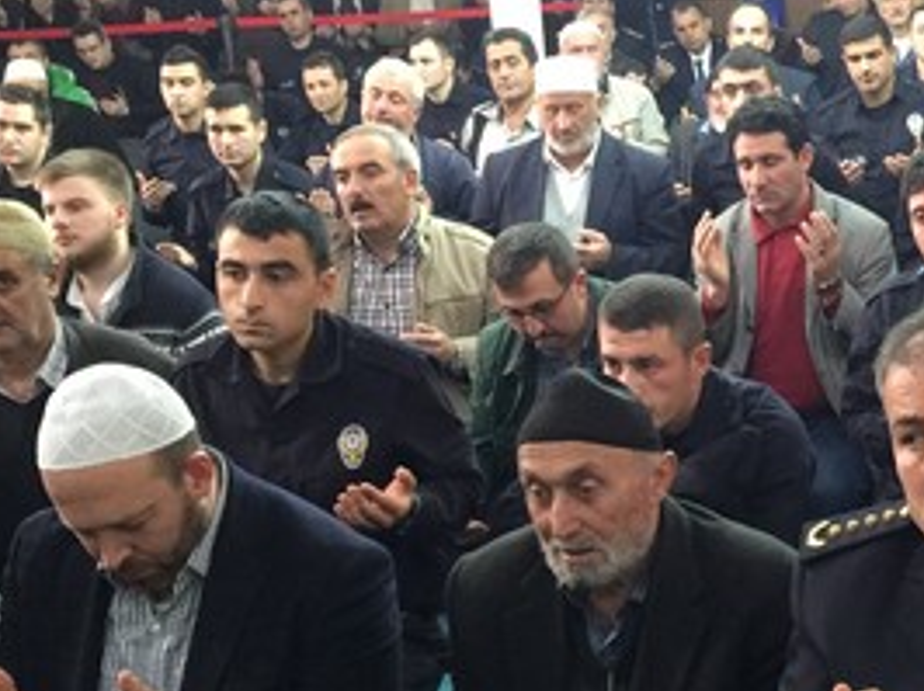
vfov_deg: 20.0
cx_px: 768
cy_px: 479
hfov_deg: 26.1
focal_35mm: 73
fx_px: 1947
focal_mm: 4.15
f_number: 2.2
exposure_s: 1/10
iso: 125
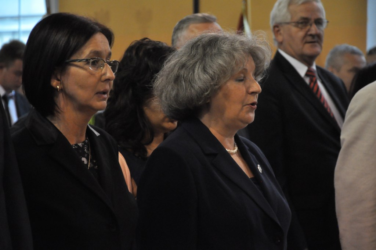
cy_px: 125
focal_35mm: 158
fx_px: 1643
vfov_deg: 8.7
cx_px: 188
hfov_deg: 13.1
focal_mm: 105
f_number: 5.6
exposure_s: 1/250
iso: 2000
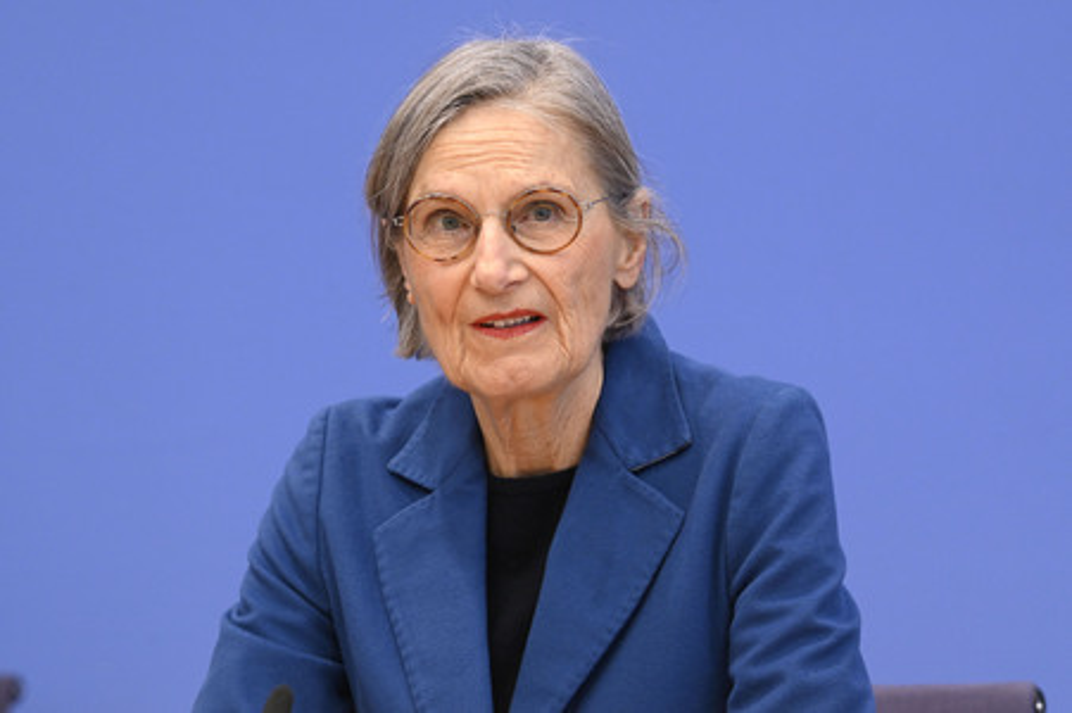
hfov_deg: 15.2
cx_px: 536
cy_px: 356
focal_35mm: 135
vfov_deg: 10.1
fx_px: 4017
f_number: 6.3
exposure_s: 1/400
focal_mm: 135
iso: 5000
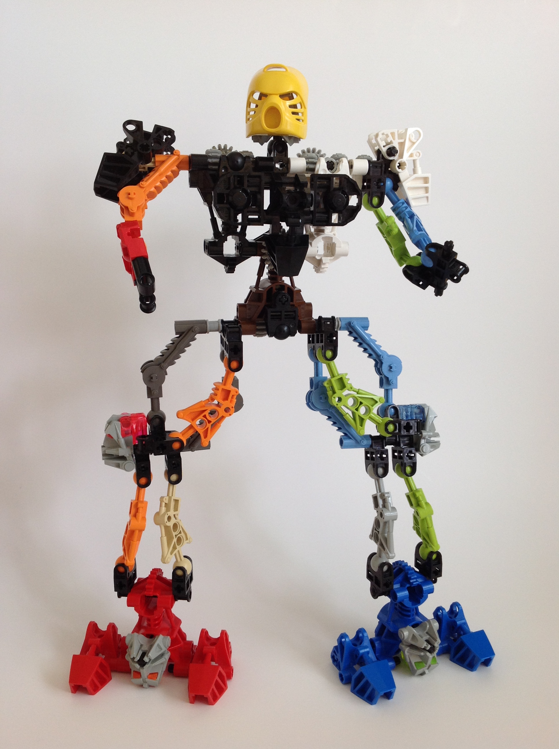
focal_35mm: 35
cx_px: 280
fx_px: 756
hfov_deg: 40.6
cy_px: 374
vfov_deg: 52.7
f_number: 2.4
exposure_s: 1/20
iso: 50
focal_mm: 4.28
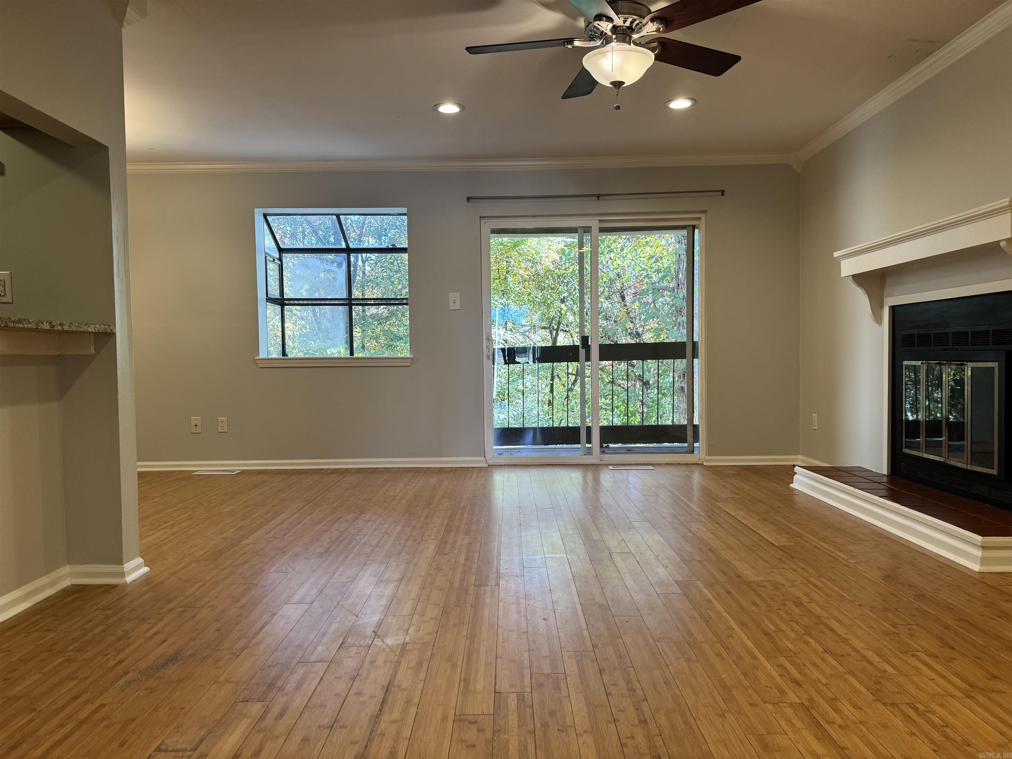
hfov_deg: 71.6
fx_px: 702
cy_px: 380
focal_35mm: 24
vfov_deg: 56.8
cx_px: 506
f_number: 1.78
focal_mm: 6.76
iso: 125
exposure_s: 1/120
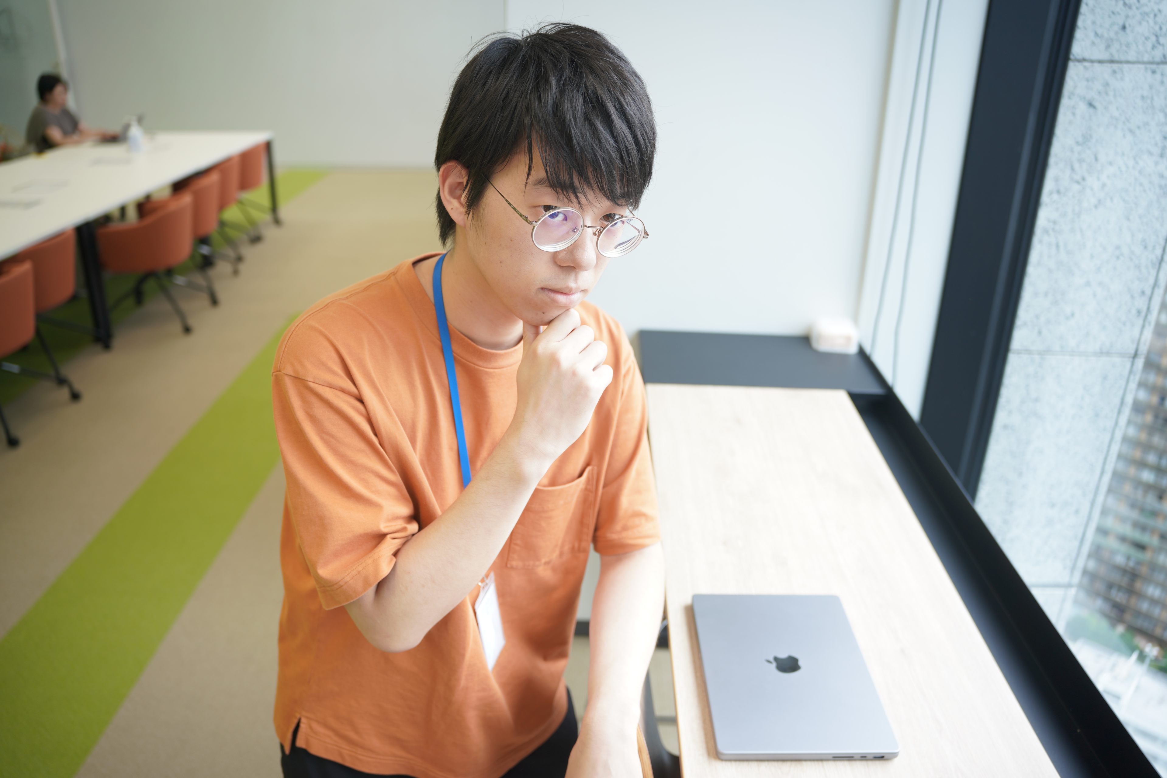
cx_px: 584
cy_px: 389
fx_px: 908
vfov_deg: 46.4
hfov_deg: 65.5
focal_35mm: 28
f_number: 2.8
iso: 125
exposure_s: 1/30
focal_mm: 28
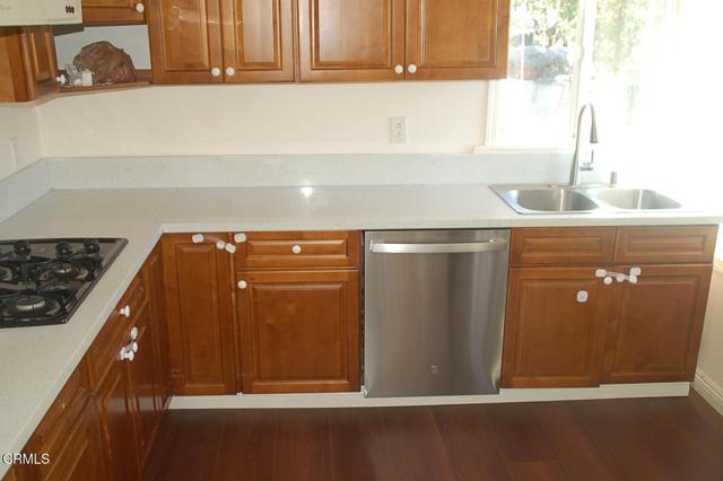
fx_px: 753
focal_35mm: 38
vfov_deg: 35.5
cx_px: 362
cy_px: 240
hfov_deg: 51.3
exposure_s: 1/60
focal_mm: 25
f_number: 4
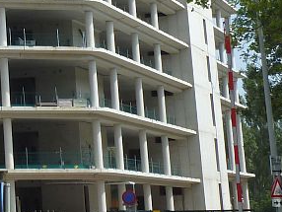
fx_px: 1166
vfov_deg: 10.1
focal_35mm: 143
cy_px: -83
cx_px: -202
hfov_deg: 12.7
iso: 80
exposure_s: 1/500
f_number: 4
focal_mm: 6.5
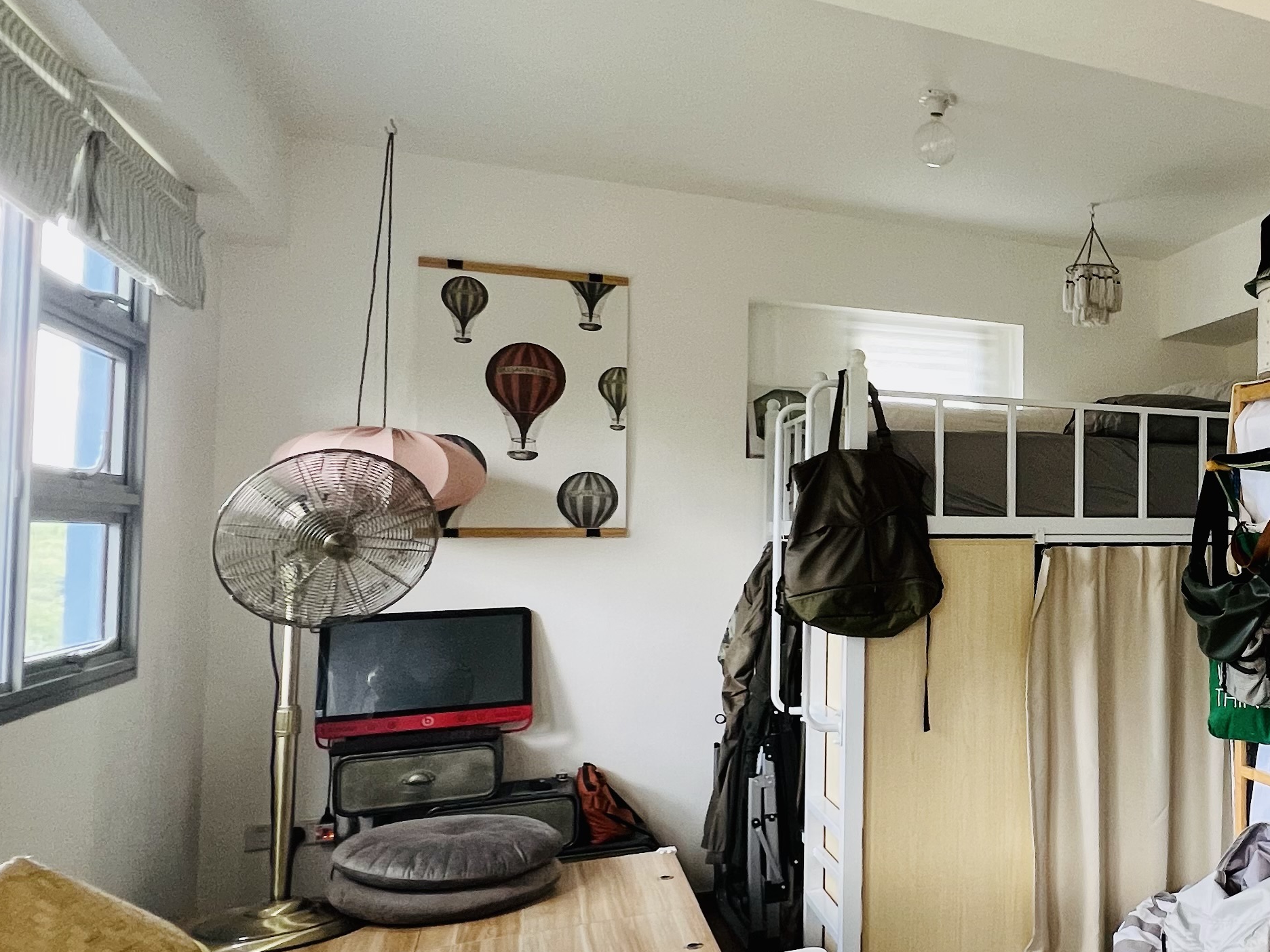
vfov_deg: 49.7
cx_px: 1180
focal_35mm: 28
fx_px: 1027
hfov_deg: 54.0
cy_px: 489
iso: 160
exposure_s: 1/50
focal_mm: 1.57
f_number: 1.8
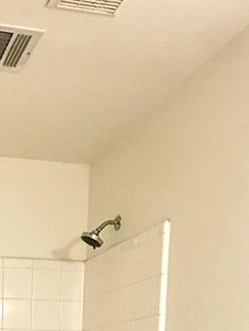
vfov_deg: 26.1
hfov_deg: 22.7
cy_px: 460
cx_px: -42
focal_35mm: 60
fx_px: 575
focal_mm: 2.22
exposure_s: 1/120
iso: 320
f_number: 2.2
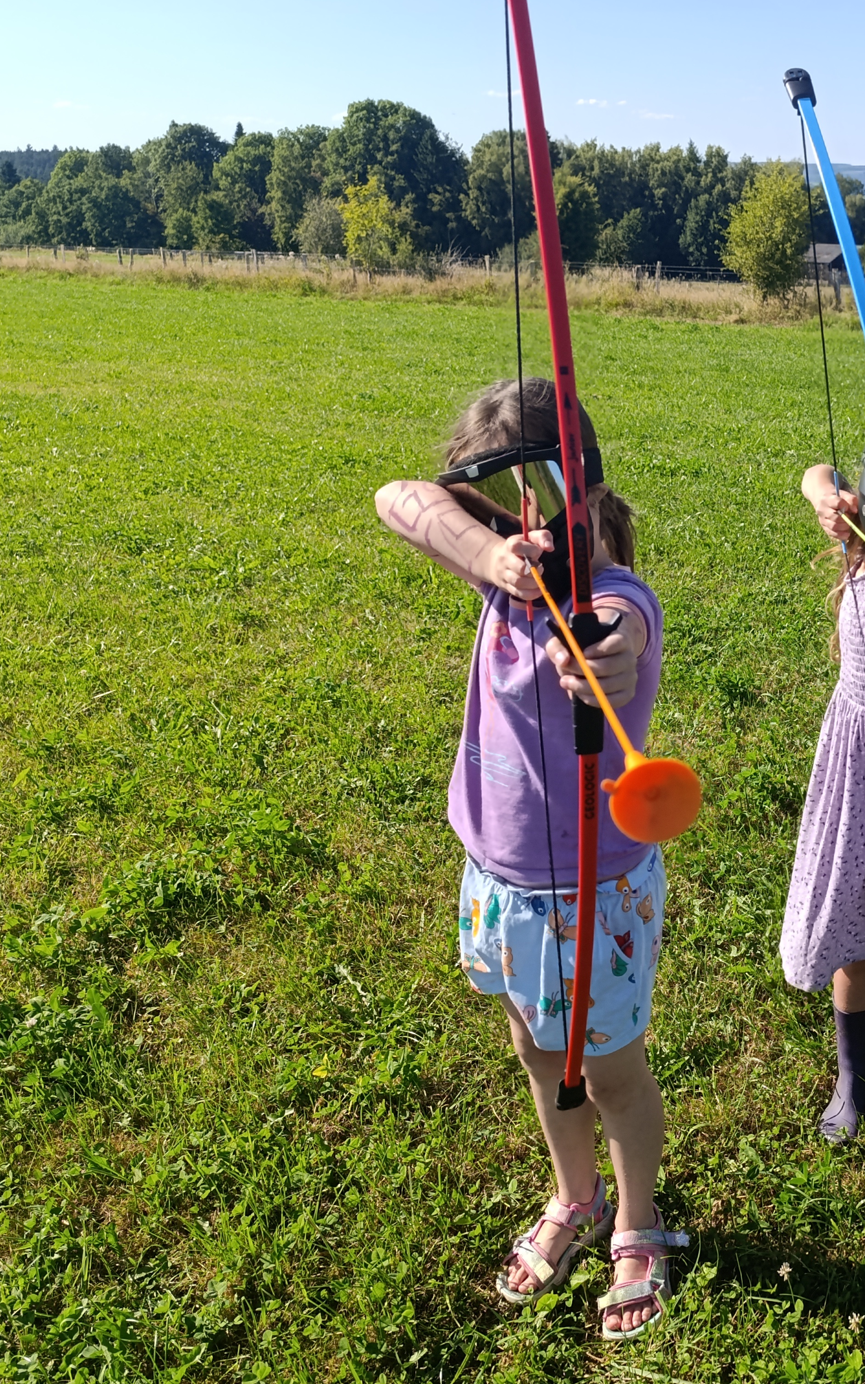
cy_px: 685
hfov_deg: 34.8
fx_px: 1245
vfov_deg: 58.1
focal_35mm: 33
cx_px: 866
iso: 50
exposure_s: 1/498
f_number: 1.6
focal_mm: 6.14
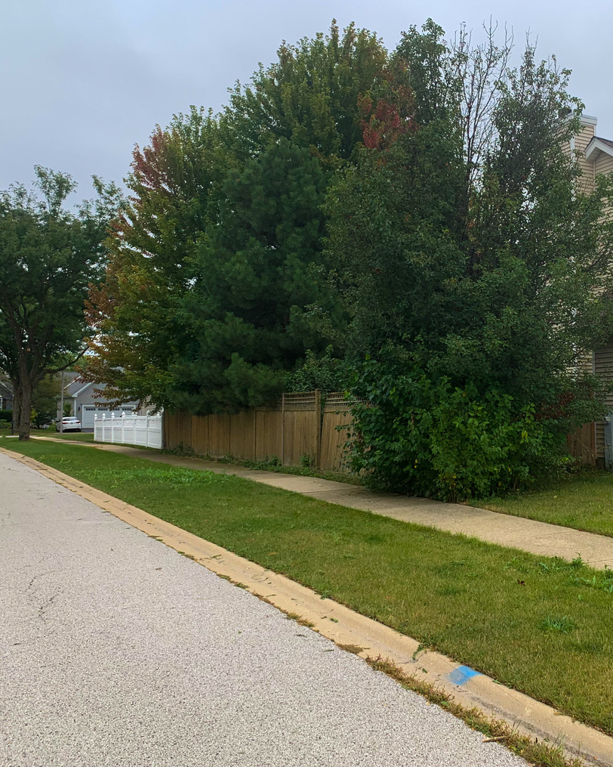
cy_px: 379
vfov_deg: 50.3
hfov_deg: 40.0
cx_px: 460
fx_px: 816
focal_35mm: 36
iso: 25
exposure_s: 1/1111
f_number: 1.8
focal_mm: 4.25
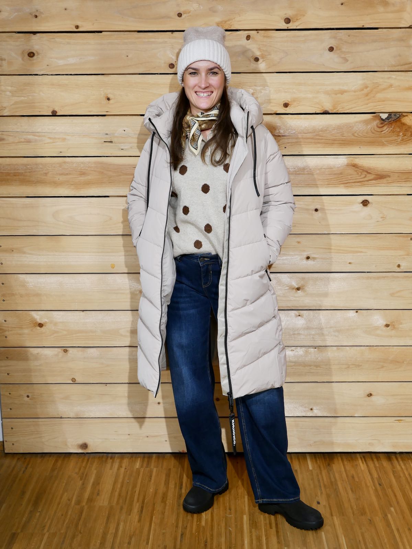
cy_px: 274
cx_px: 206
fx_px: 793
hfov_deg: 29.1
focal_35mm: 50
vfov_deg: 38.2
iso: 400
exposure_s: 1/60
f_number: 4.5
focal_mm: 25
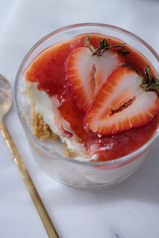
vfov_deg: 22.6
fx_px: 596
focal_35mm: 90
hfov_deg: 15.2
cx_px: 80
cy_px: 119
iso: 800
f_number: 4
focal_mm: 60
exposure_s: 1/60
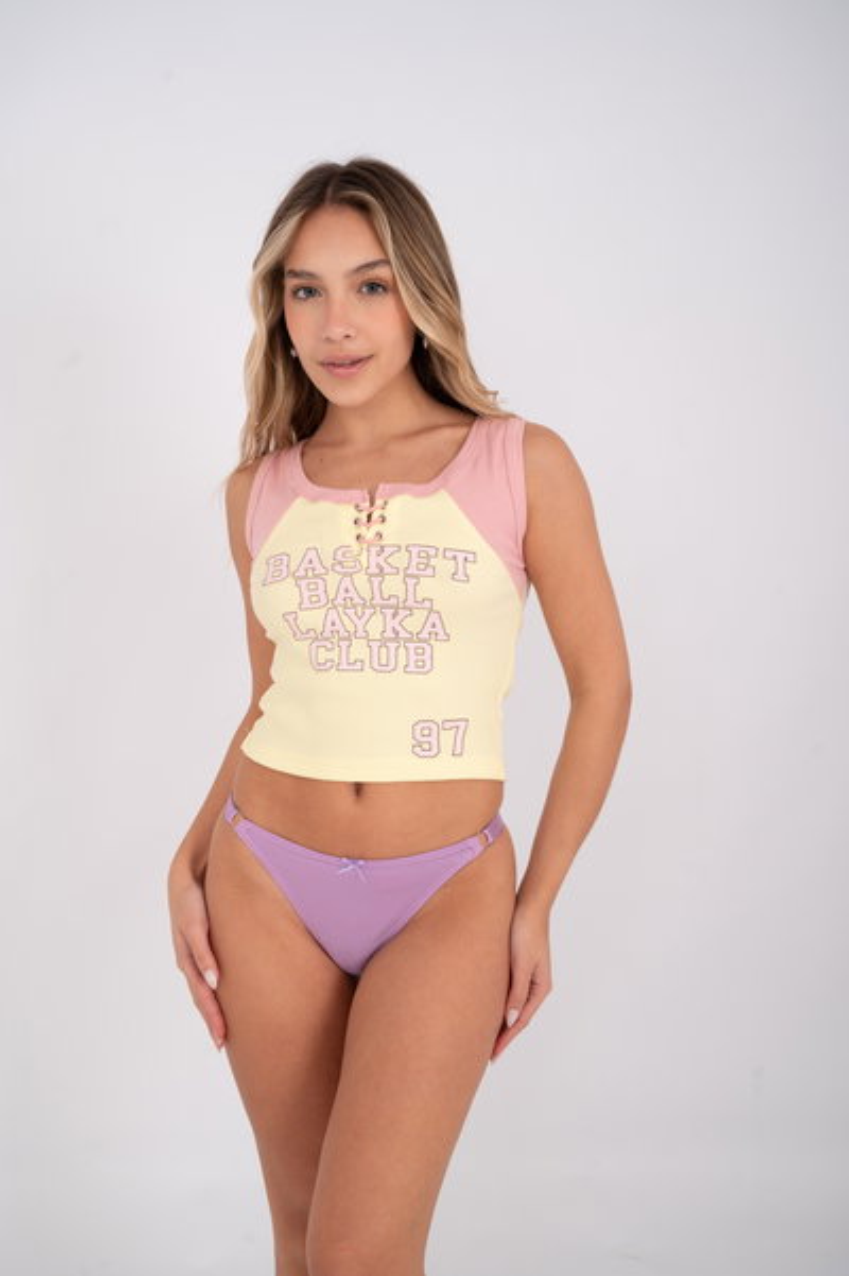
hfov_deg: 35.9
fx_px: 1310
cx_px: 424
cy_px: 638
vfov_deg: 51.9
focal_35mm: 37
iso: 250
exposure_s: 1/125
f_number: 7.1
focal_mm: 37
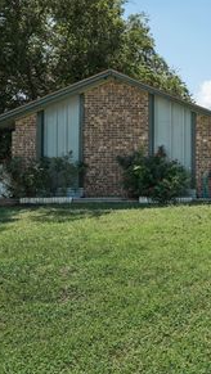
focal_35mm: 28
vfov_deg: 67.2
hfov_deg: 32.5
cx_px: 265
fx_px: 281
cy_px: 165
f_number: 9
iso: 100
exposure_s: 1/160
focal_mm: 15.7
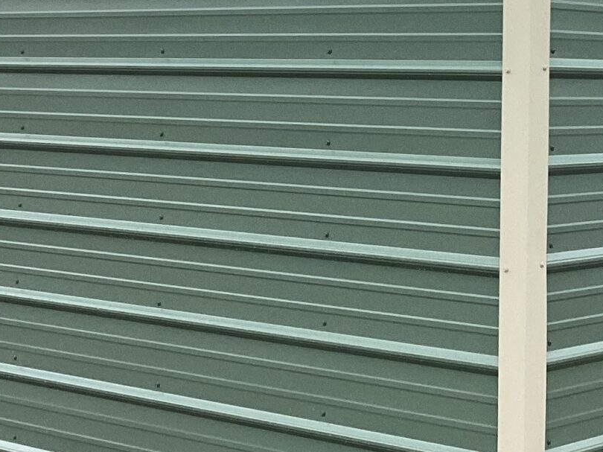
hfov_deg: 20.0
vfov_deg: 15.0
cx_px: 363
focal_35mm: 98
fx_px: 1707
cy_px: 69
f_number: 2.4
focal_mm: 3.3
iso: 25
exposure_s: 1/409
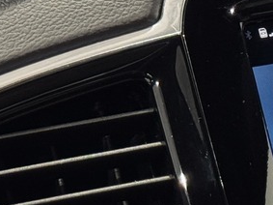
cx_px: 551
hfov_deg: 7.8
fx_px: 1923
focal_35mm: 244
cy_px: 252
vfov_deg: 6.0
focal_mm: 6.76
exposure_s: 1/50
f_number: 1.78
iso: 200
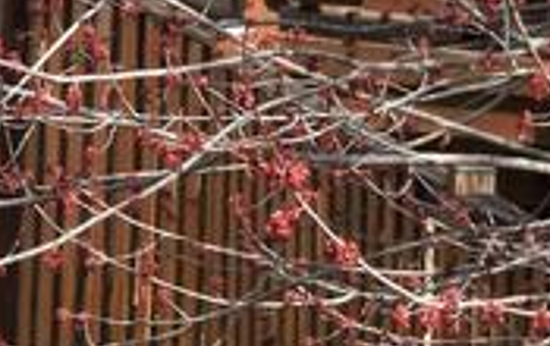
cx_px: -940
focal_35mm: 536
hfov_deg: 3.8
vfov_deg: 2.5
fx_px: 8047
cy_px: -226
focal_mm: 40
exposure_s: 1/200
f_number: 13
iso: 100
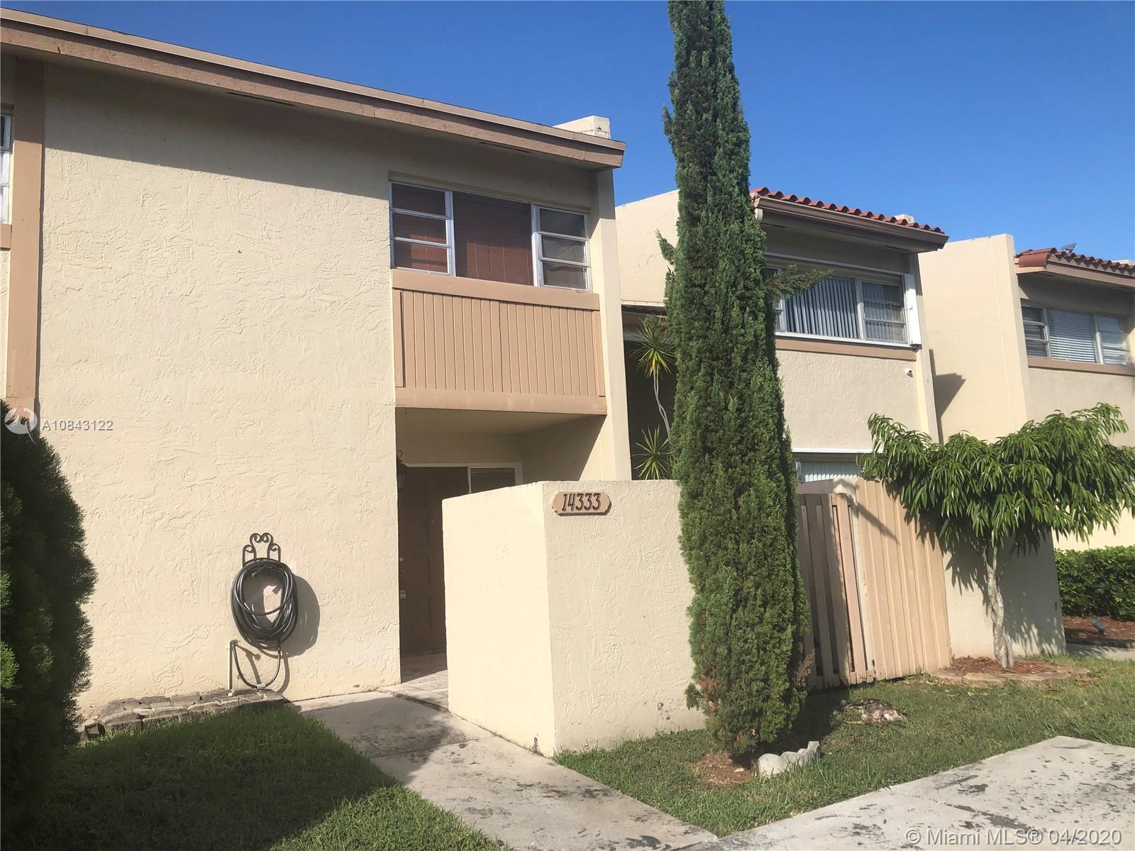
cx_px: 568
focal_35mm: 28
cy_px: 426
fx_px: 918
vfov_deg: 49.7
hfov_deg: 63.4
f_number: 1.8
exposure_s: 1/2208
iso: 20
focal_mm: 3.99
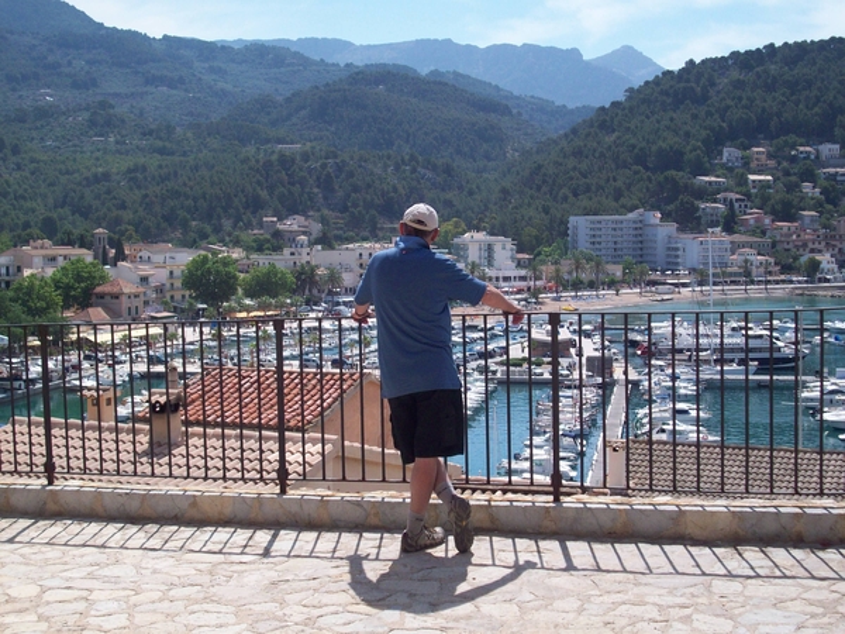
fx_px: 1318
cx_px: 422
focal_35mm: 54
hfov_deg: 35.5
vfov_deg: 27.0
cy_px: 317
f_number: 6.9
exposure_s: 1/335
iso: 80
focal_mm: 9
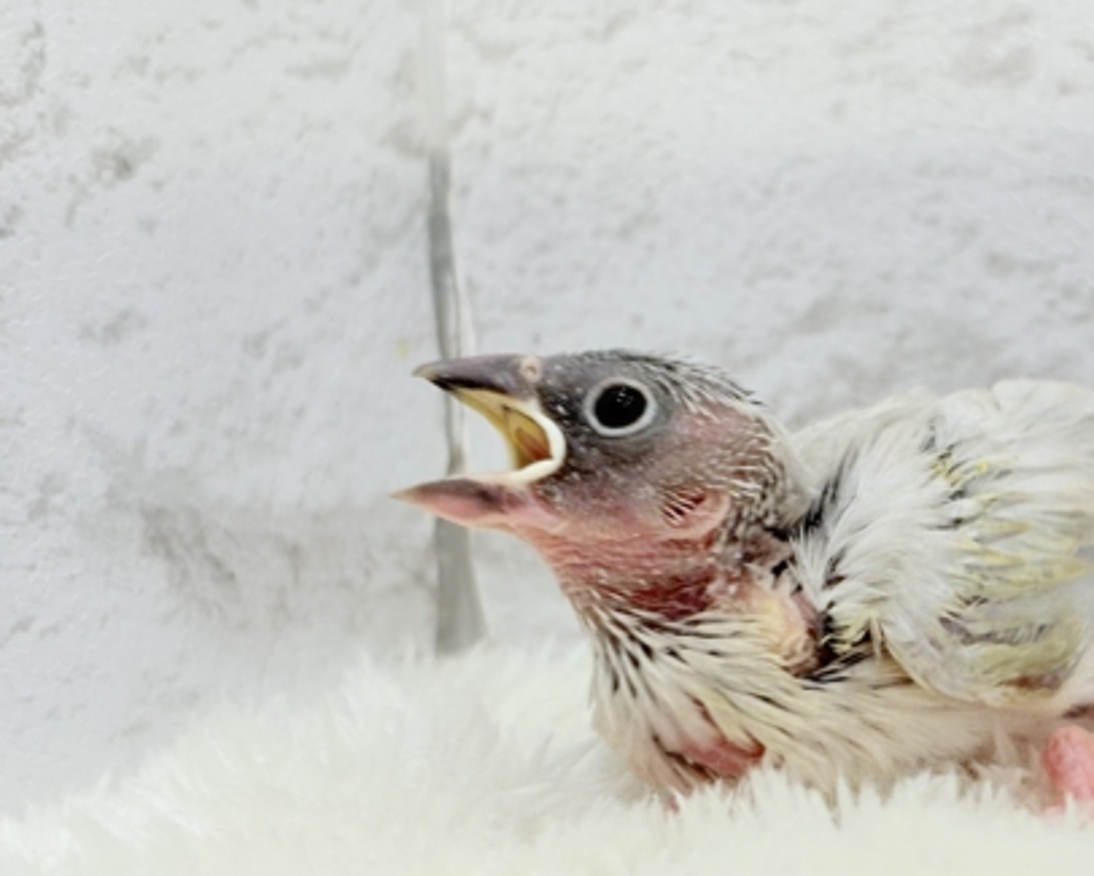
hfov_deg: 23.7
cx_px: 768
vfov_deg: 19.2
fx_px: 2591
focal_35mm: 80
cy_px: 423
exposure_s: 1/100
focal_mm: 5.96
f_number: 1.6
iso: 80
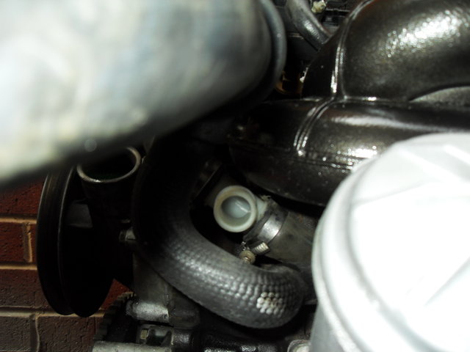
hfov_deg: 54.0
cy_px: 176
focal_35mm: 34
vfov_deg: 41.8
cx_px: 235
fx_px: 462
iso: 100
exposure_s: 1/45
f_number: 2.8
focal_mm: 6.3
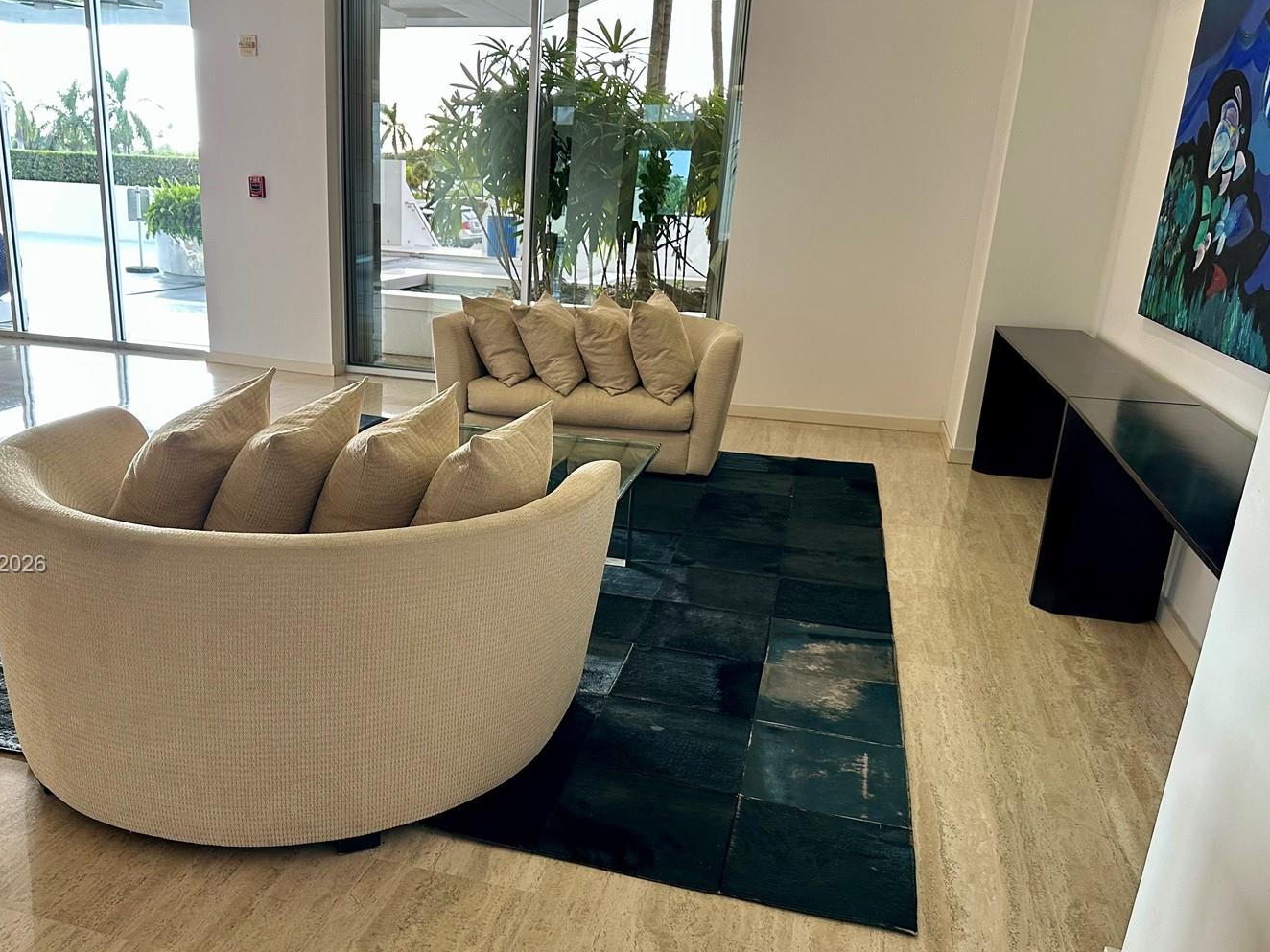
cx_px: 515
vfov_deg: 48.0
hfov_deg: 61.2
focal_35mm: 29
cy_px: 566
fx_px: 1064
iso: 250
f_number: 1.78
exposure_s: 1/121
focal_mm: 6.86
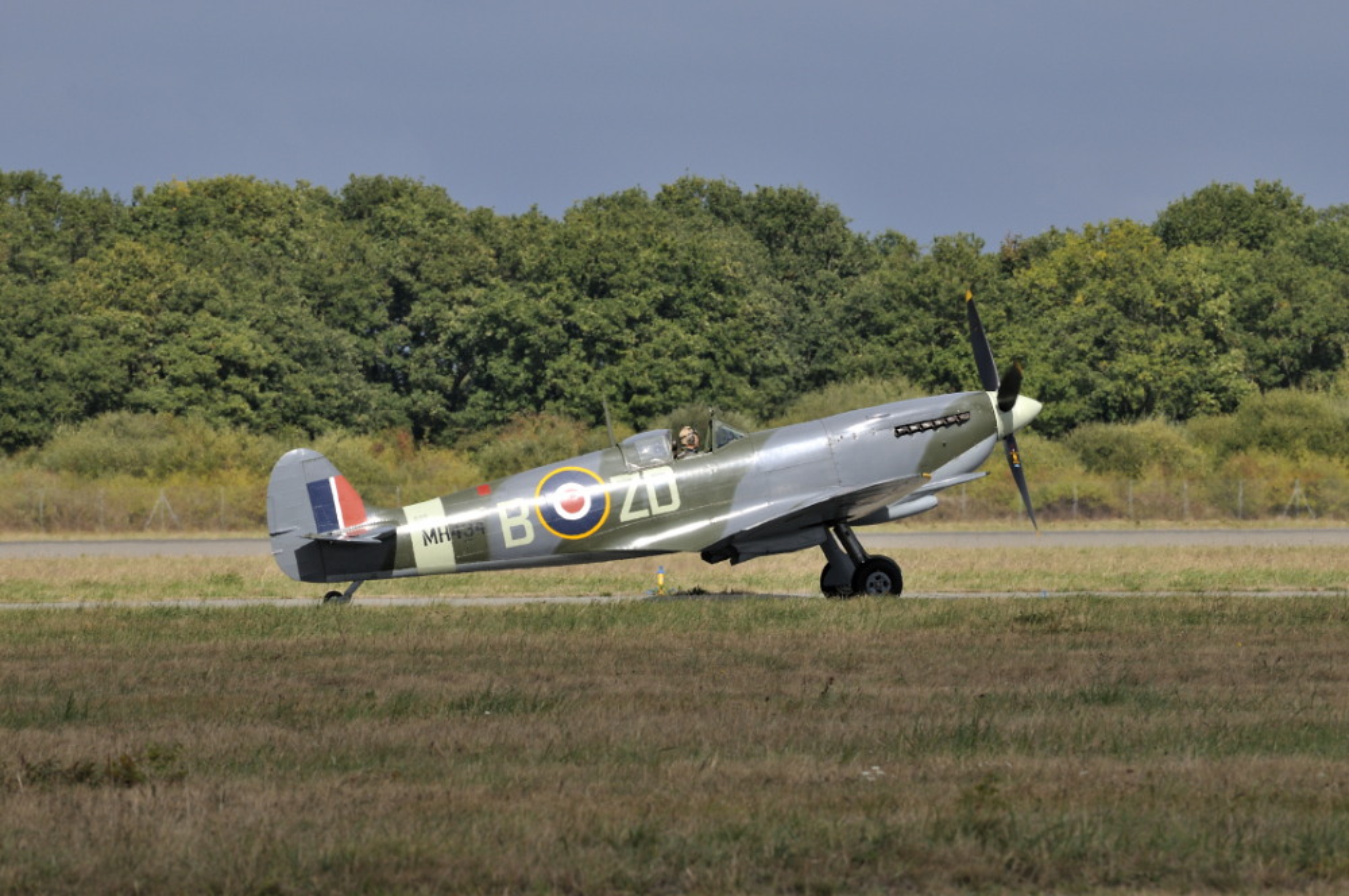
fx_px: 13472
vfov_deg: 3.8
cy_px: 448
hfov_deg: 5.7
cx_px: 674
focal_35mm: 360
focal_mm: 240
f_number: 10
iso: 200
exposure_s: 1/400
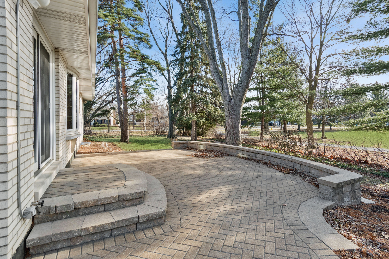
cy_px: 130
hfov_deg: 90.0
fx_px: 194
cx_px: 194
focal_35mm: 18
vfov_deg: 67.4
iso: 320
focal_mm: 12
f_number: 8
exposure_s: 1/125
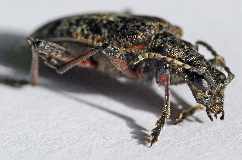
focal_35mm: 228
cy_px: 81
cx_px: 202
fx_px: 1529
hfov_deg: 9.0
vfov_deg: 6.0
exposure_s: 1/320
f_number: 16
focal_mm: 90
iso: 1000
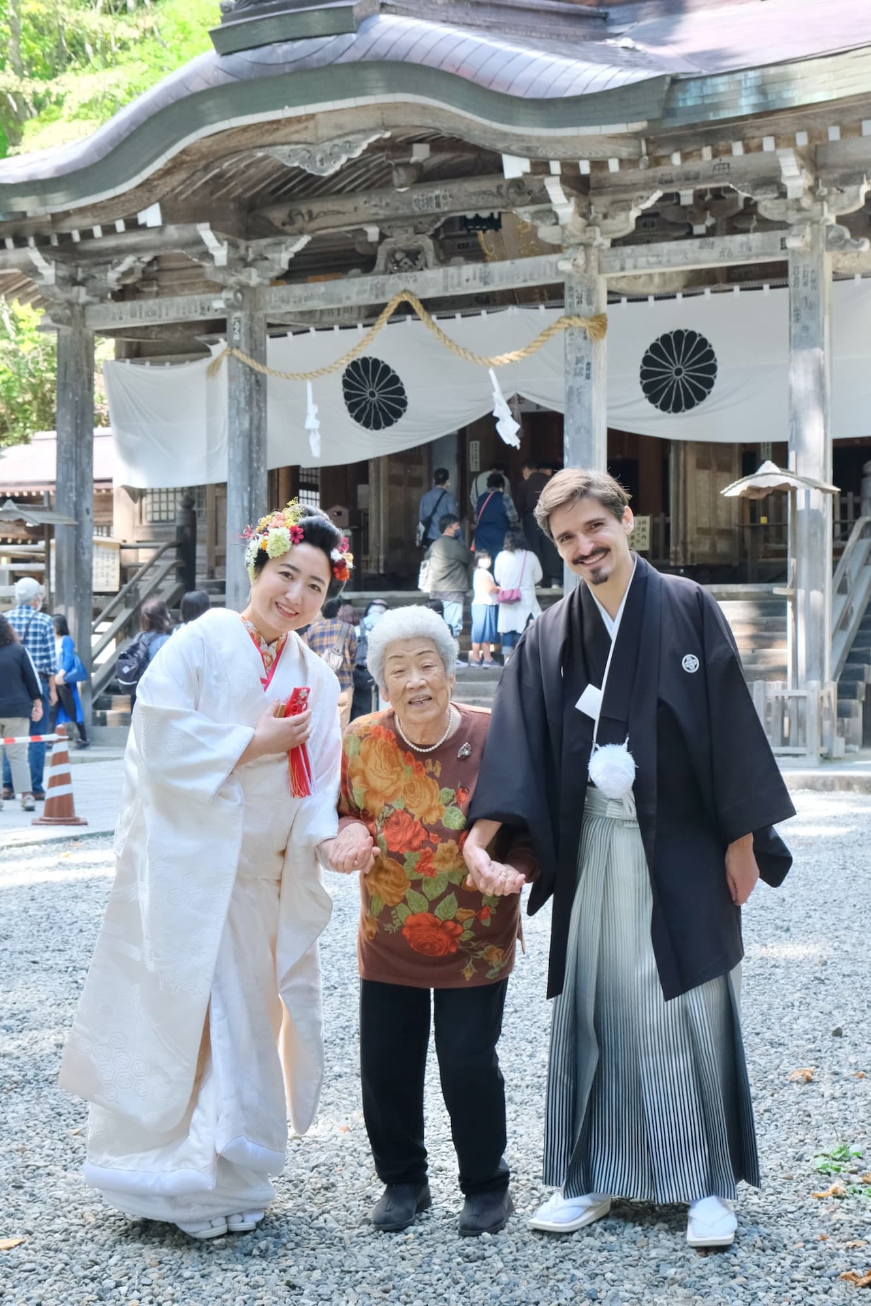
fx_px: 1850
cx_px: 436
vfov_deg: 38.9
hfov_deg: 26.5
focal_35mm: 51
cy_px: 653
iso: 1600
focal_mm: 34.2
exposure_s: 1/200
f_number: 5.6
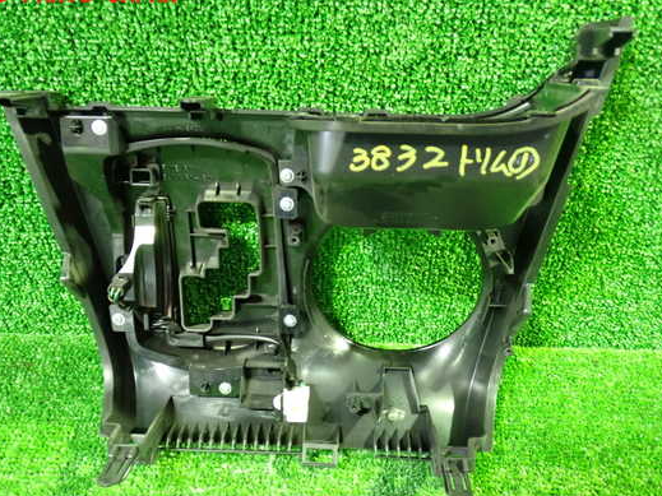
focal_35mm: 37
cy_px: 265
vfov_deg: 38.6
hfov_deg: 50.1
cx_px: 328
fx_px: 707
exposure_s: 1/10
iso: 800
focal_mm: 5.79
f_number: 2.4
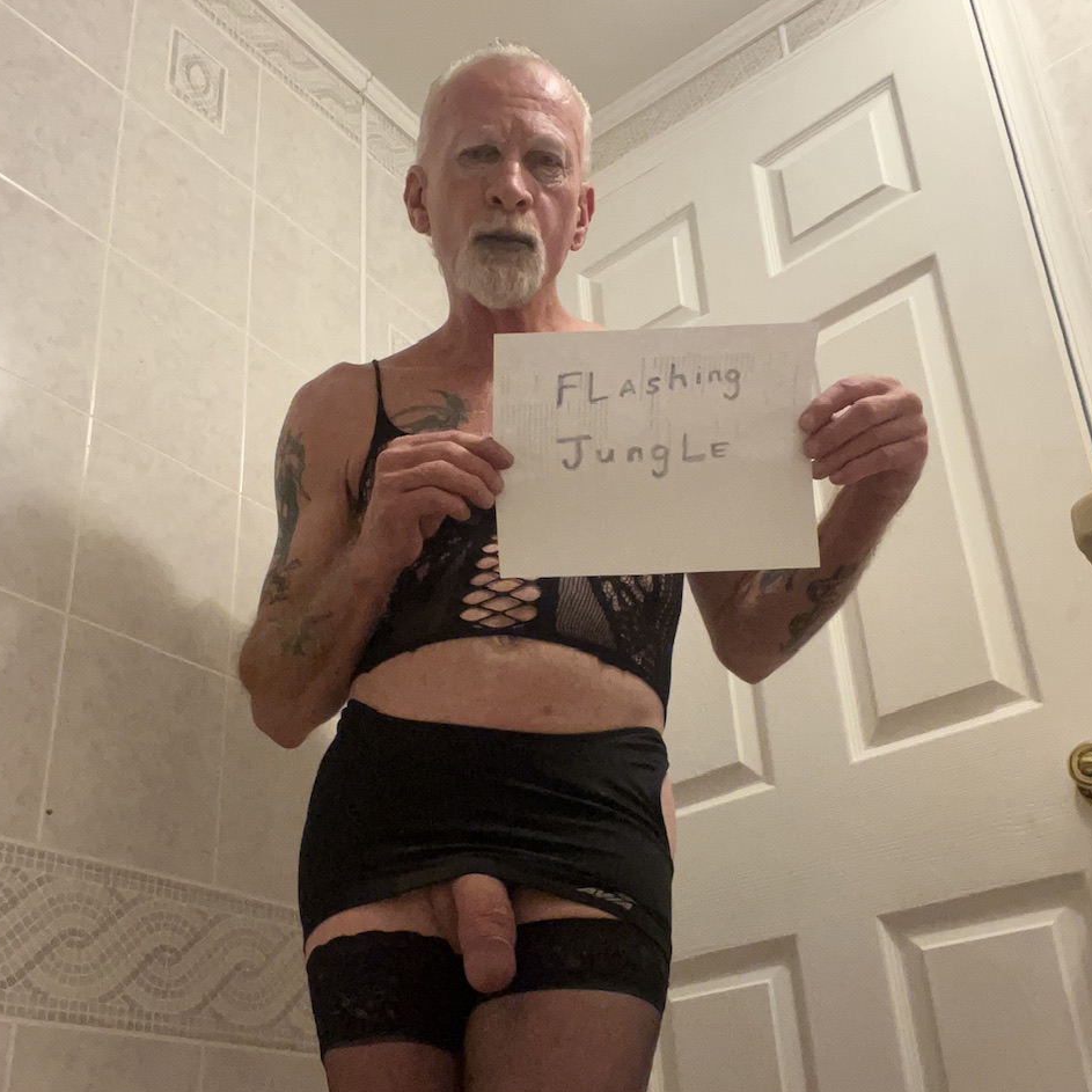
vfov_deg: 45.8
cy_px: 658
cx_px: 543
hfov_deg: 46.0
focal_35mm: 36
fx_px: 1285
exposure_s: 1/30
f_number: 2.2
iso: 500
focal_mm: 2.71
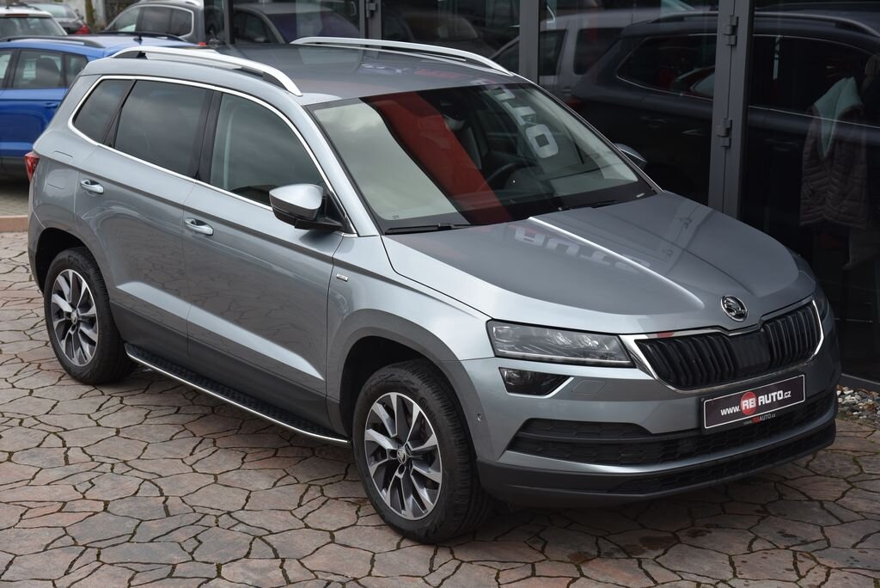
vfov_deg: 20.6
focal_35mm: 66
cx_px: 440
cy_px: 294
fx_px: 1614
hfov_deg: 30.5
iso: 500
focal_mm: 66
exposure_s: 1/160
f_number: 6.3
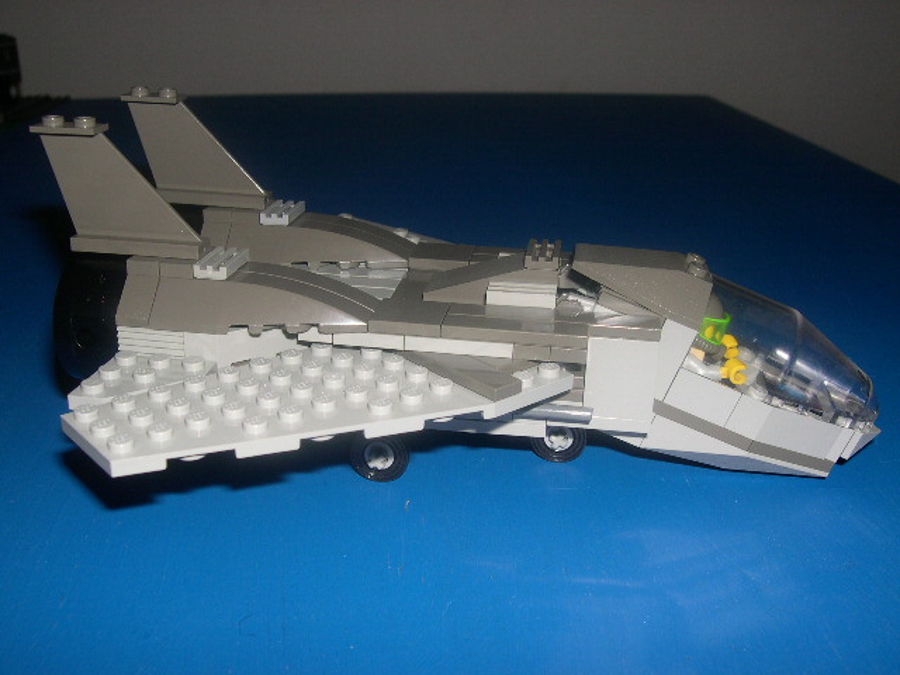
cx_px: 450
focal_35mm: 38
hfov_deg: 49.0
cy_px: 338
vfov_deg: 37.7
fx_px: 988
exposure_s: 1/60
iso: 100
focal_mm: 8
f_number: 7.6
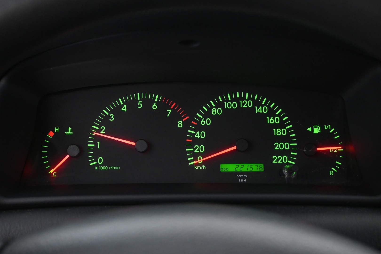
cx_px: 190
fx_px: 437
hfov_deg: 47.2
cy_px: 127
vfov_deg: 32.4
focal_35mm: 41
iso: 3600
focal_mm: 27.5
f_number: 4.5
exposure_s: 1/25
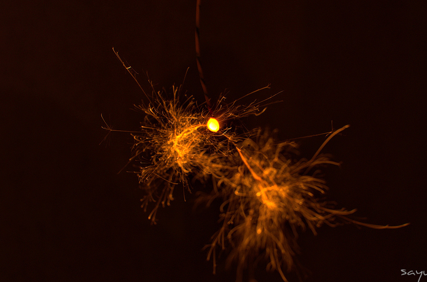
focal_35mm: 54
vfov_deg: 25.2
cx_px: 217
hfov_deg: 37.3
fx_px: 633
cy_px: 143
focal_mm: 35
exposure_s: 1/3.33
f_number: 5.6
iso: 400
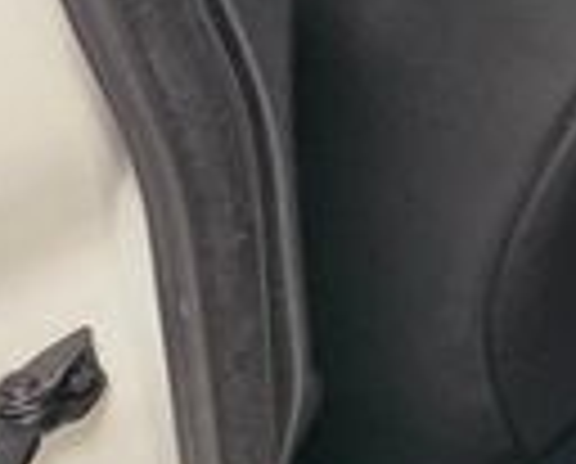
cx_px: 1413
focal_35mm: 112
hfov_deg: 12.8
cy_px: -122
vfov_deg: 13.4
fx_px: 1914
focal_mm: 6.3
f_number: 1.7
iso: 1000
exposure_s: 1/120
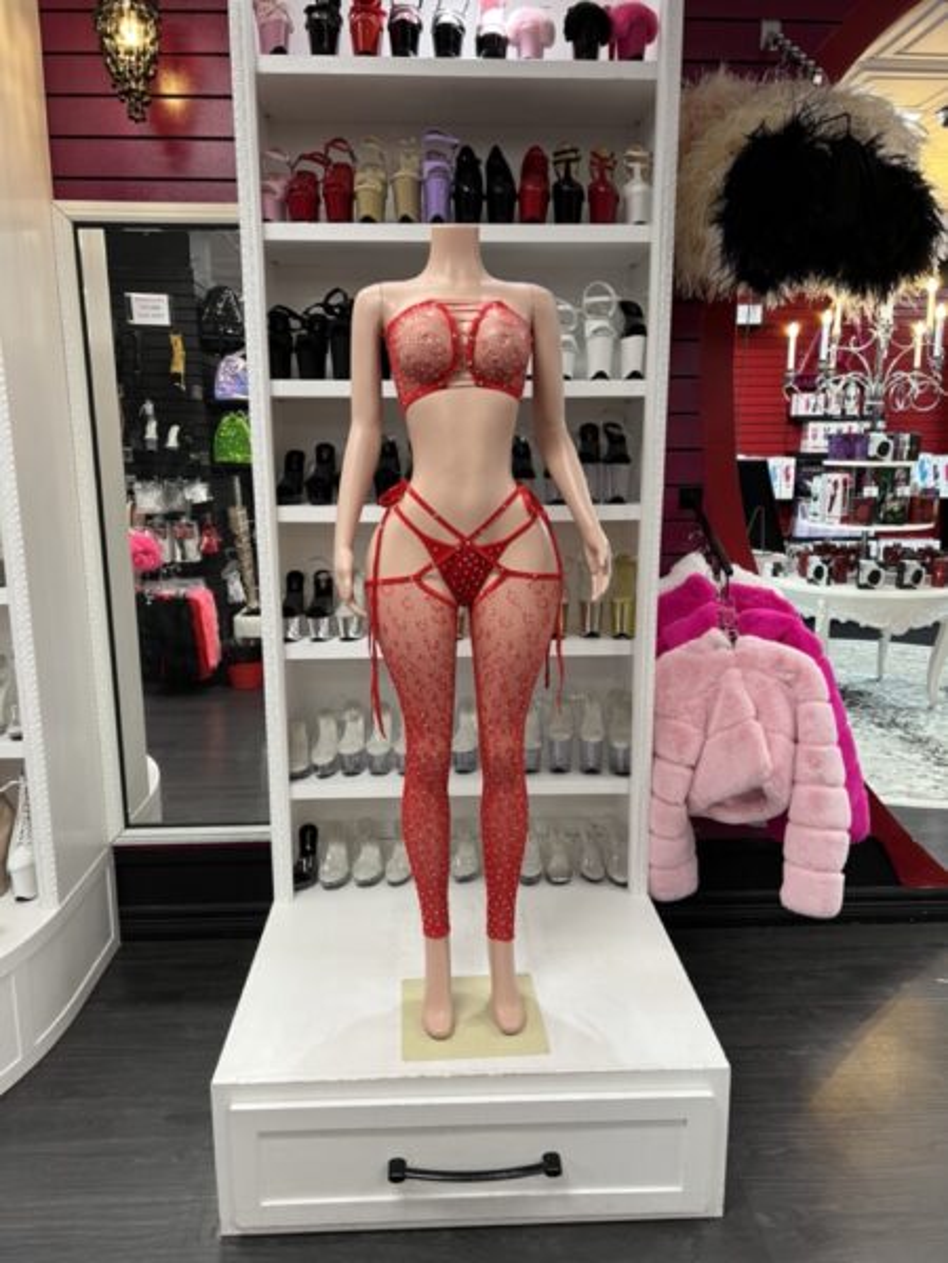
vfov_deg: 67.3
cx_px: 474
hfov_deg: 53.1
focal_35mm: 26
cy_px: 632
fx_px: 949
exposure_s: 1/60
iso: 125
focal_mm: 5.7
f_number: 1.5
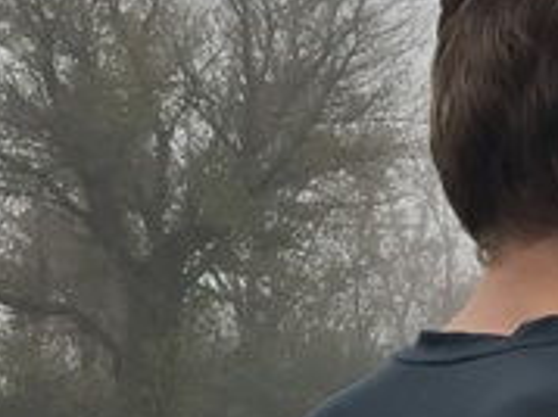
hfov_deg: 9.9
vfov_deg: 9.1
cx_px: 1537
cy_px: 405
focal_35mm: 162
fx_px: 2610
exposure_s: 1/712
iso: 25
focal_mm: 4.15
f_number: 2.2
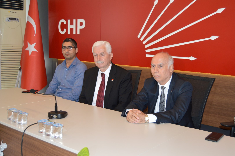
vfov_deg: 31.8
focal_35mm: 42
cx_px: 118
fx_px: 274
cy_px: 78
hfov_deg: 46.4
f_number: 4
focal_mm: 28
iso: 560
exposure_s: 1/60
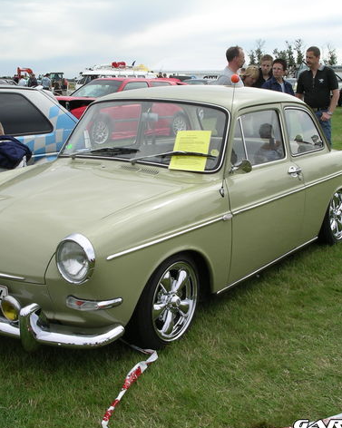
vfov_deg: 38.1
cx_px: 159
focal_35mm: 49
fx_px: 621
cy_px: 216
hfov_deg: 30.8
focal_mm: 7.8
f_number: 5
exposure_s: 1/320
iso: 64
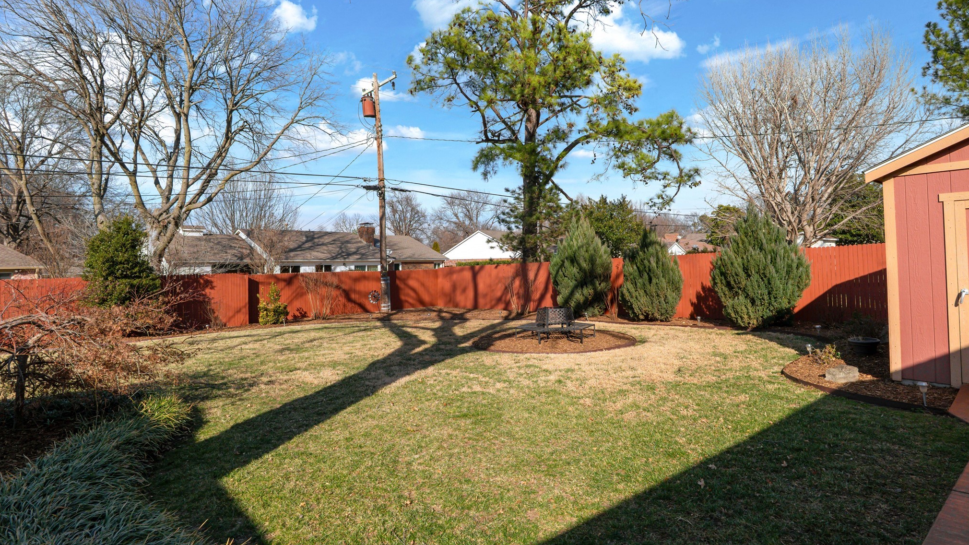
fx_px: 488
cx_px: 487
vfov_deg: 58.2
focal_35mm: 19
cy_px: 245
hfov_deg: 89.6
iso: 640
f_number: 11
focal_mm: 18
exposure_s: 1/800
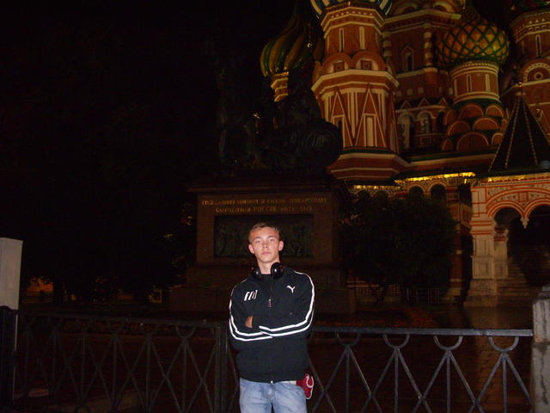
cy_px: 206
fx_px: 556
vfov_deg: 40.7
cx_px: 275
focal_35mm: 35
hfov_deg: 52.6
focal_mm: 5.8
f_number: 2.6
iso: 320
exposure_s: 1/40
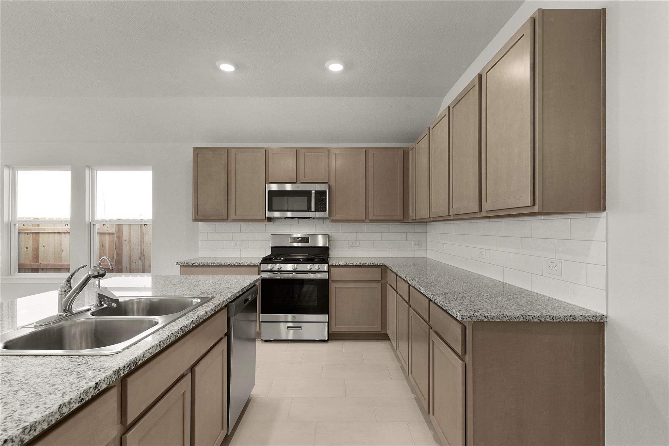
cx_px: 334
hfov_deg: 93.3
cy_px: 223
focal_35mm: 17
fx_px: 316
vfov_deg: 70.4
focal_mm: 17
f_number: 9
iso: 100
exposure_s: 1/2
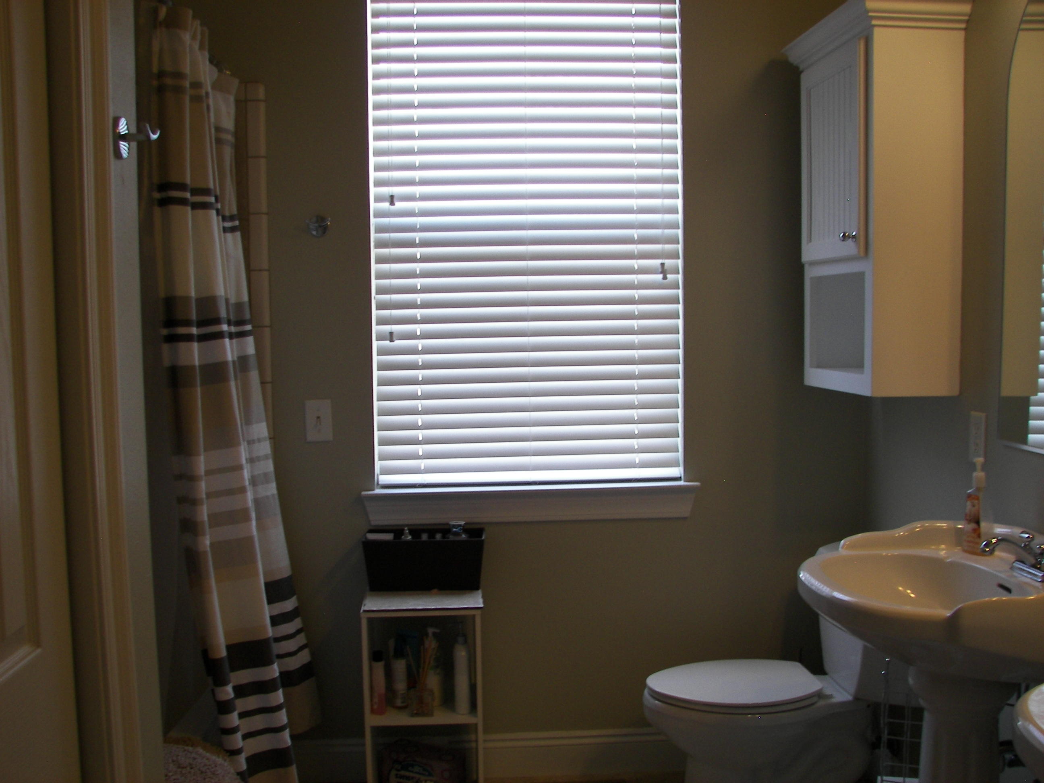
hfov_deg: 51.4
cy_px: 392
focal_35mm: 36
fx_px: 1086
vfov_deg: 39.7
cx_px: 522
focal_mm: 6
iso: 64
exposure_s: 1/30
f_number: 2.8
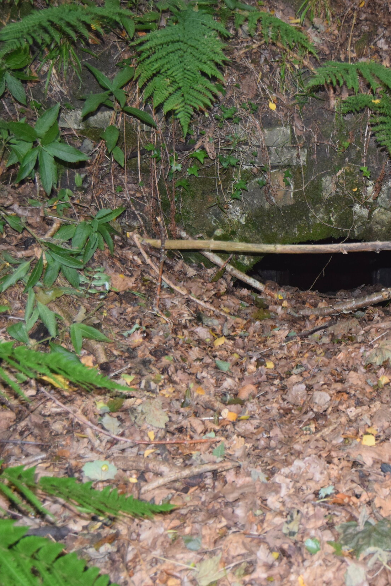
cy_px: 295
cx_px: 341
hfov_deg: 26.2
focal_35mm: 50
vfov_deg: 39.6
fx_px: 815
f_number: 3.5
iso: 2000
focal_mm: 22
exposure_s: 1/60
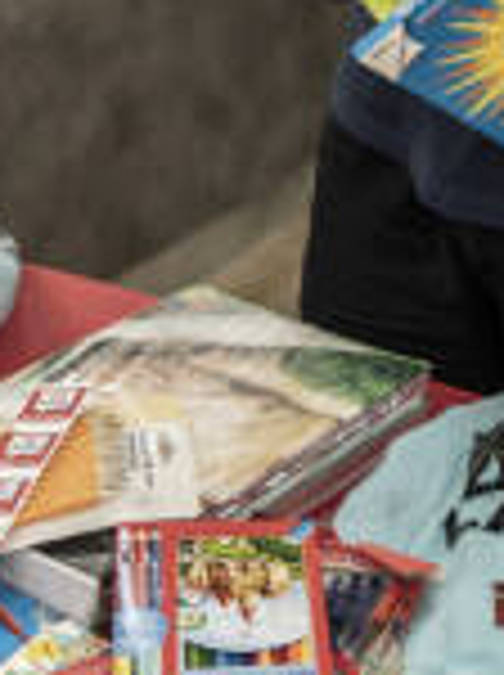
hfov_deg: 15.1
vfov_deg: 19.3
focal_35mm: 97
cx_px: 434
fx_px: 1888
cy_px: -104
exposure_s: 1/500
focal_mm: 32
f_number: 2.8
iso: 1600
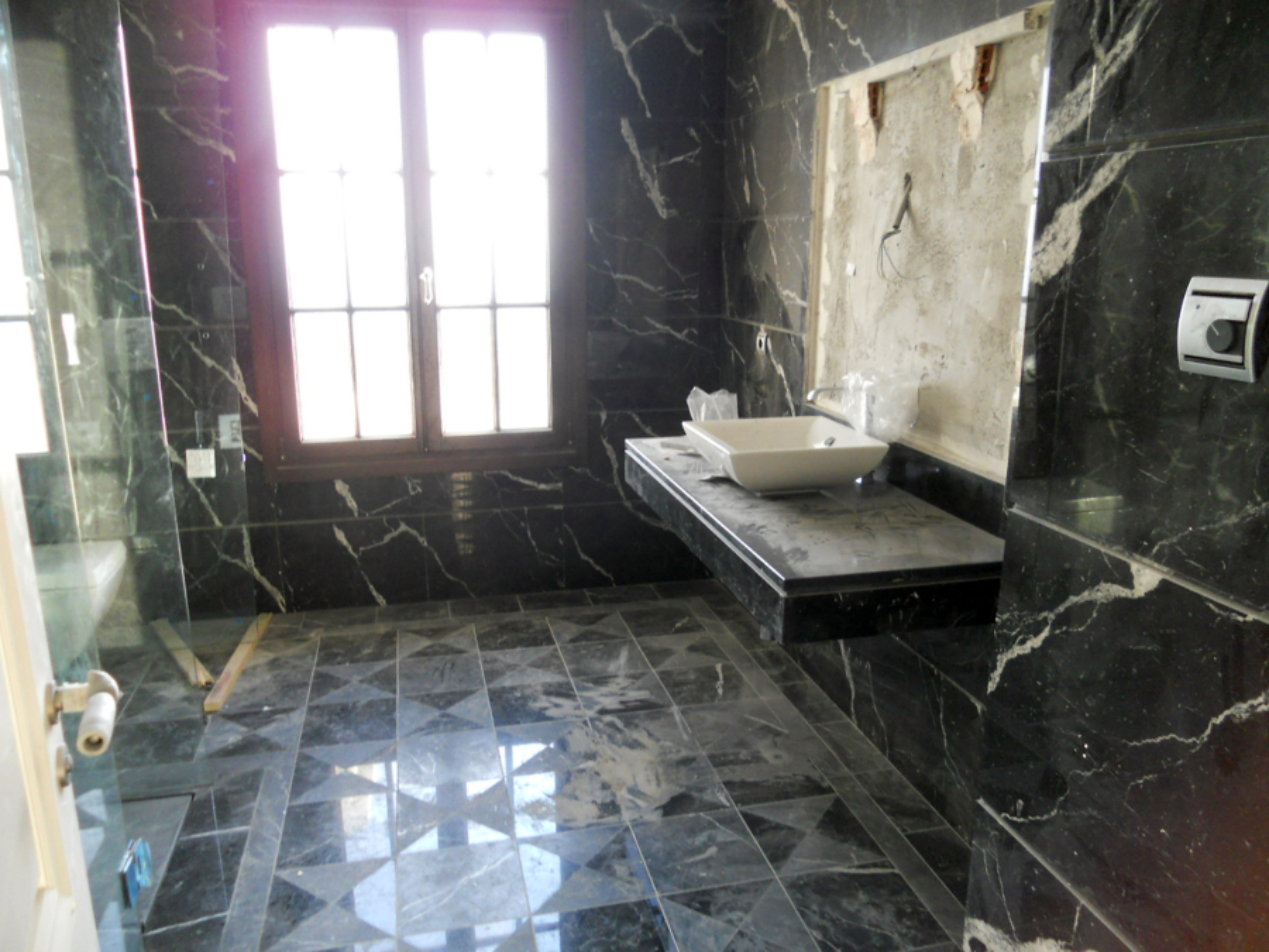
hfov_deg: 65.3
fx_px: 990
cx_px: 634
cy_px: 476
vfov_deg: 51.4
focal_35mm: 27
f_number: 3.2
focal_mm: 4.9
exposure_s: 1/30
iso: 250
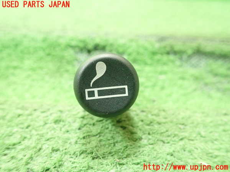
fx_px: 199
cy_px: 86
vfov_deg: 46.8
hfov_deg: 60.0
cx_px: 115
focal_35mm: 30
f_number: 2.3
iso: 800
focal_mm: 5.5
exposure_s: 1/100
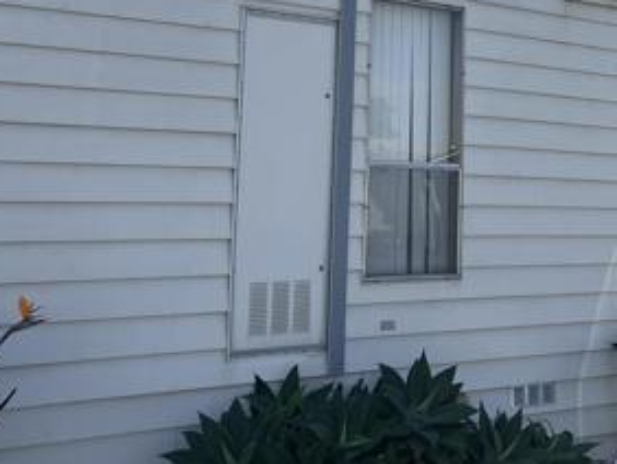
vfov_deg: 23.9
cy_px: 11
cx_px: 477
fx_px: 1053
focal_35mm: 59
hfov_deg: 32.0
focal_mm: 5.1
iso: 50
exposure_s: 1/3623
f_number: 1.6
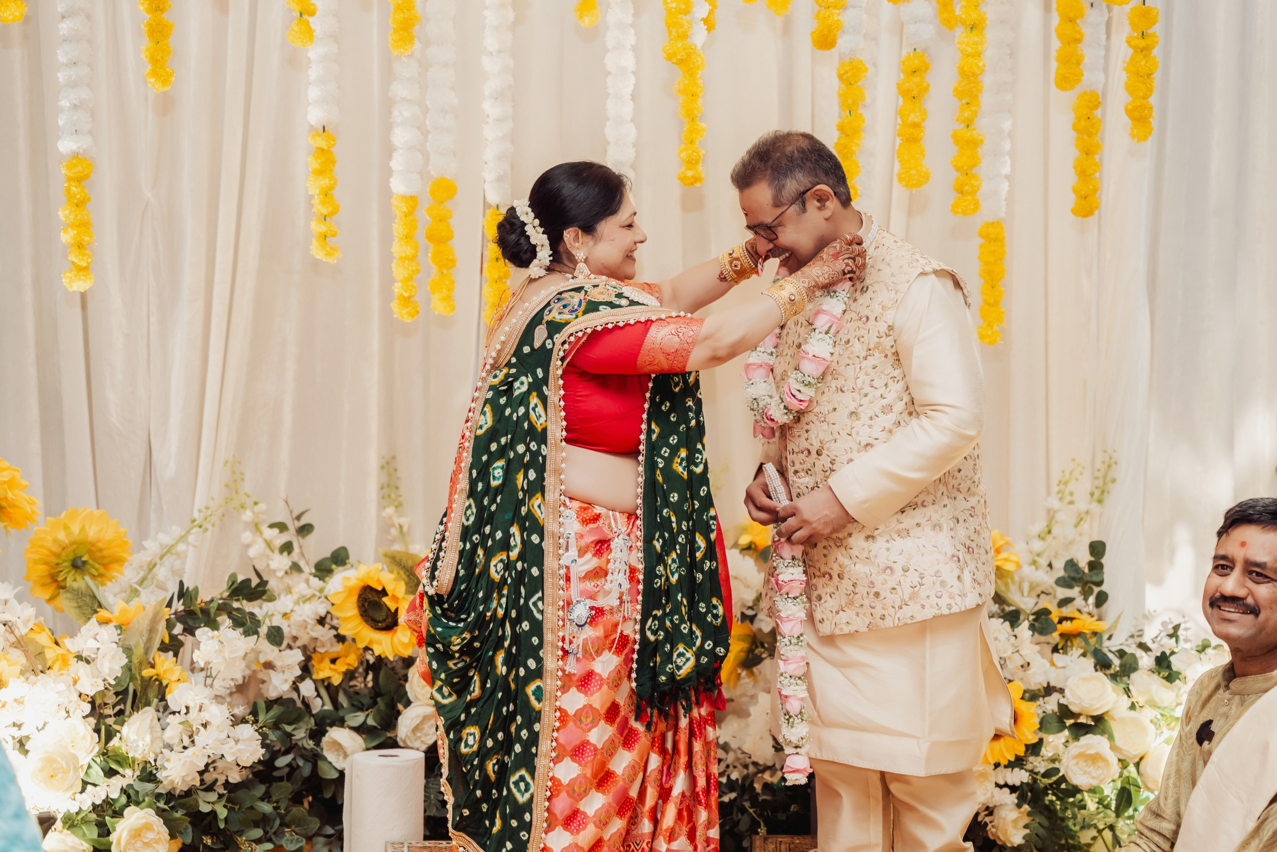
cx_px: 638
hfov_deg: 28.8
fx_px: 2483
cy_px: 426
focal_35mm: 70
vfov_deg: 19.5
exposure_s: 1/250
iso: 640
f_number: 2.8
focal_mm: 70
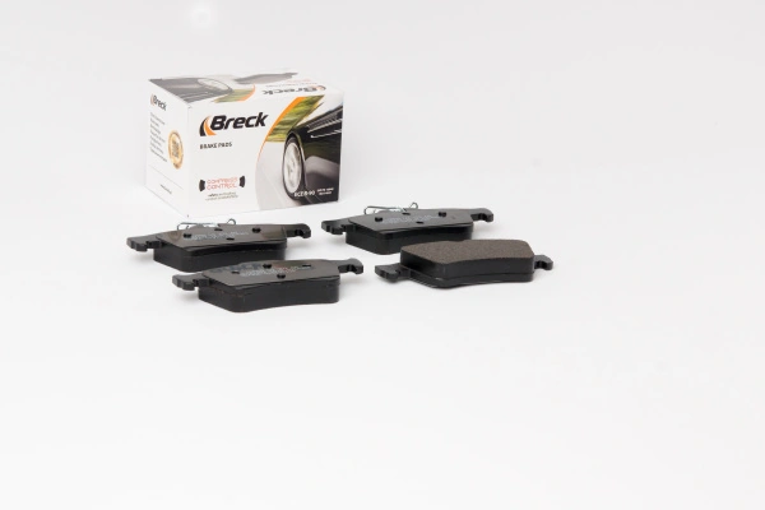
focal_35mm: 82
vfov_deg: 16.6
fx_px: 1753
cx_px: 382
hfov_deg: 24.6
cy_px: 255
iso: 100
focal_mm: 55
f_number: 13
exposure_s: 1/200
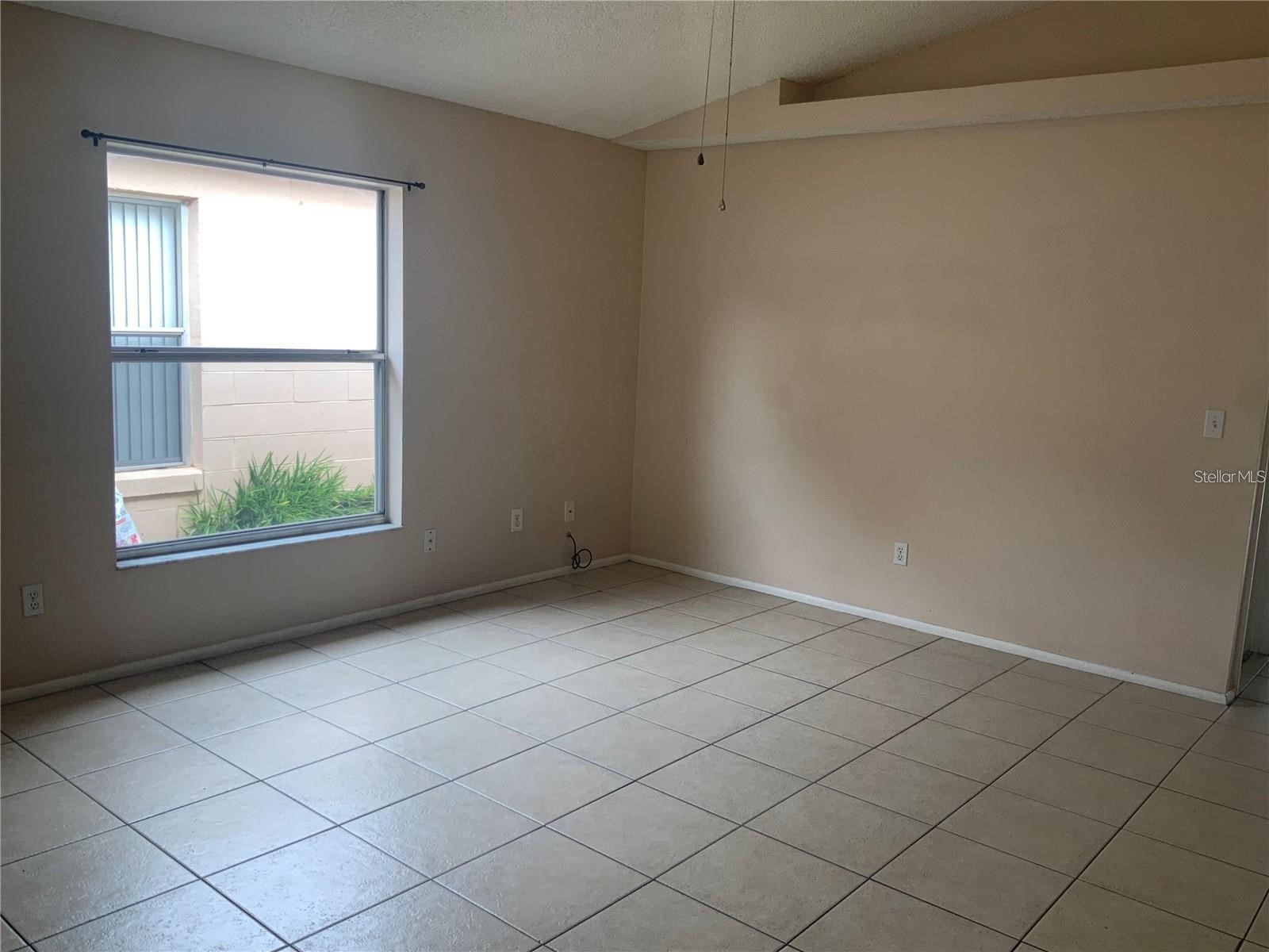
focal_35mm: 29
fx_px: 1063
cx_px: 634
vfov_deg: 48.2
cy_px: 476
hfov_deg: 61.7
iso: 32
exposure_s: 1/120
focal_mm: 3
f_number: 1.8
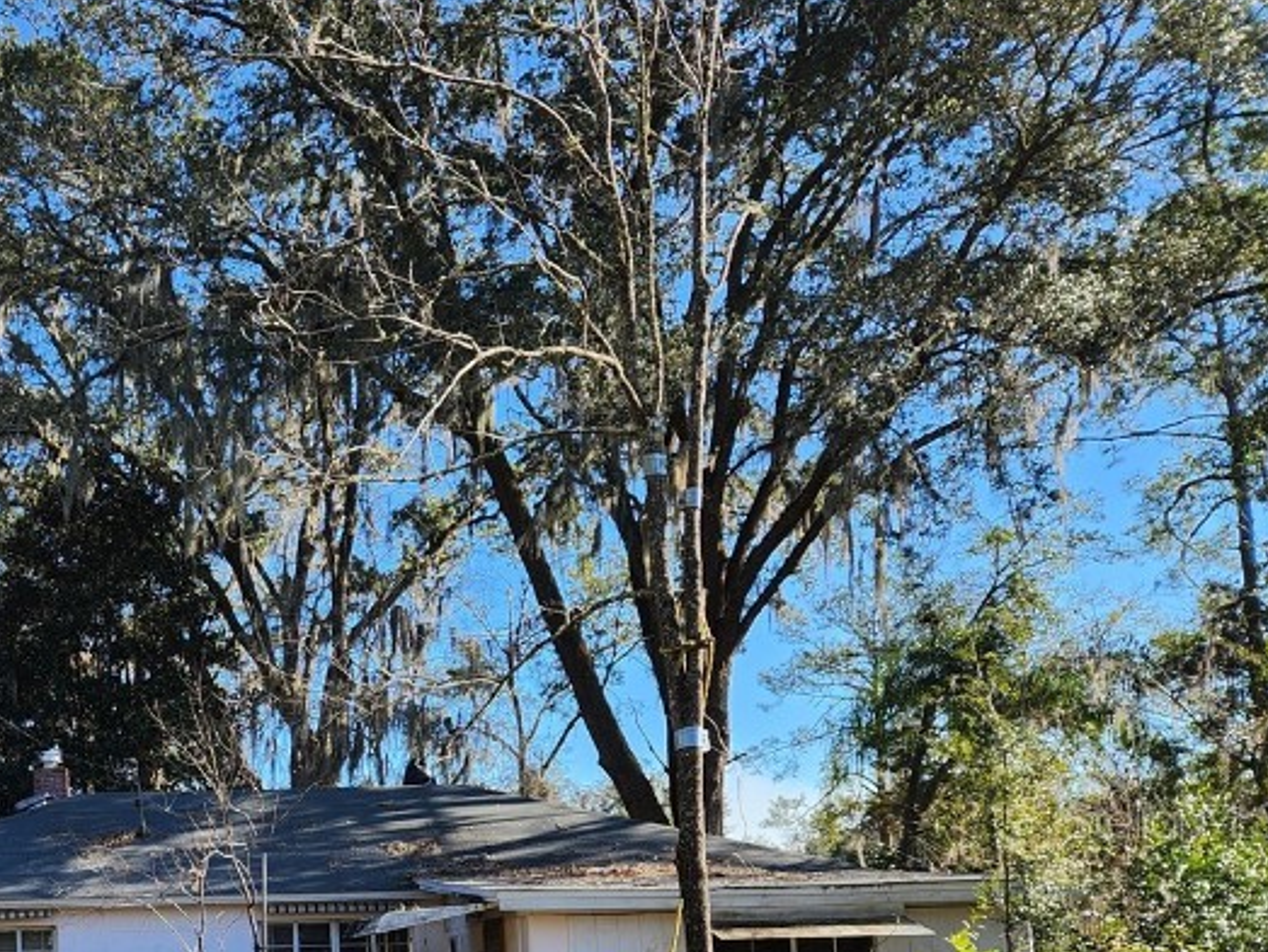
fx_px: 1650
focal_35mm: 45
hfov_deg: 38.2
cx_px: 53
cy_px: 819
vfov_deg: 31.0
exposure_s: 1/533
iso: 20
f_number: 1.8
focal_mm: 5.4
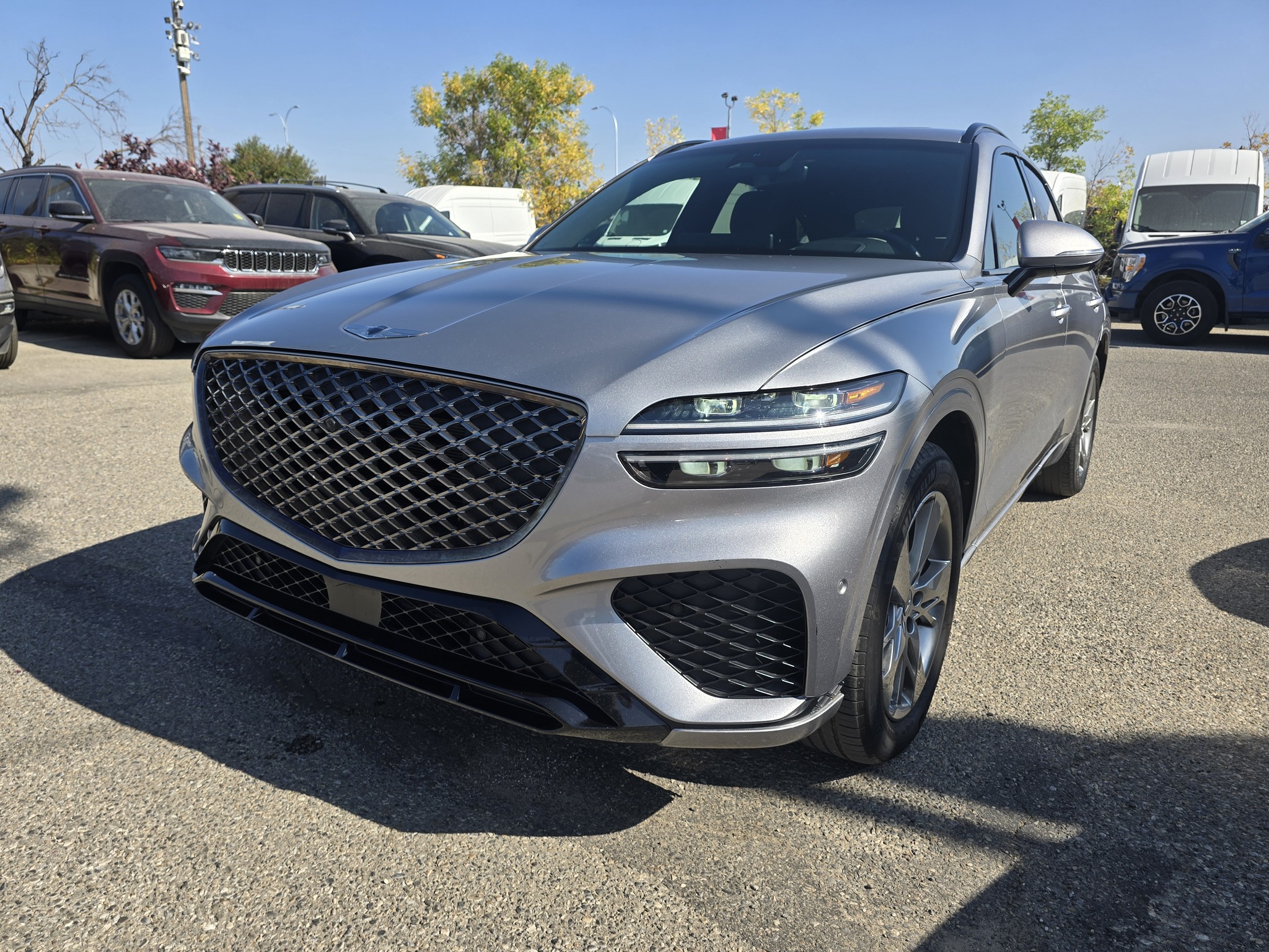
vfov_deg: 58.9
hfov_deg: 73.9
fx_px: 843
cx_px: 634
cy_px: 476
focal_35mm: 23
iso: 12
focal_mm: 6.3
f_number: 1.7
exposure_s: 1/532
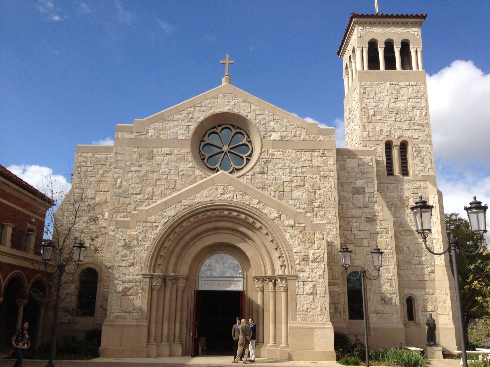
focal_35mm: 35
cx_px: 245
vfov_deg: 40.7
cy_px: 184
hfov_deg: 52.6
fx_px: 495
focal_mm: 4.28
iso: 64
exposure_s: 1/1842
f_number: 2.4
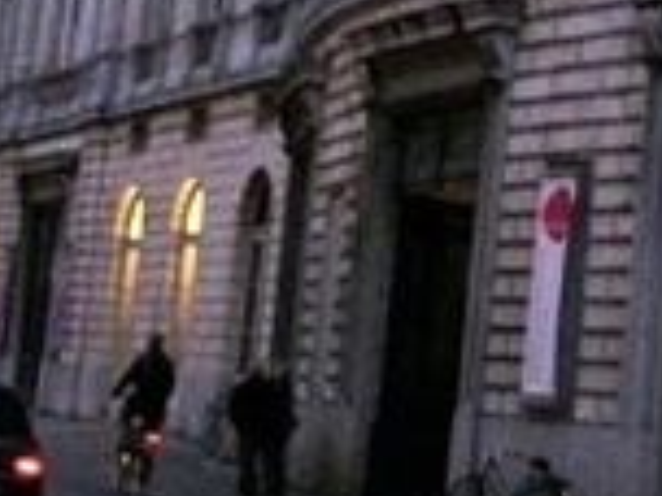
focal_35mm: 126
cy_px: -165
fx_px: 2410
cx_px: 775
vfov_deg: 11.4
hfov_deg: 15.1
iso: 250
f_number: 2.9
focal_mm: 5.7
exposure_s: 1/30
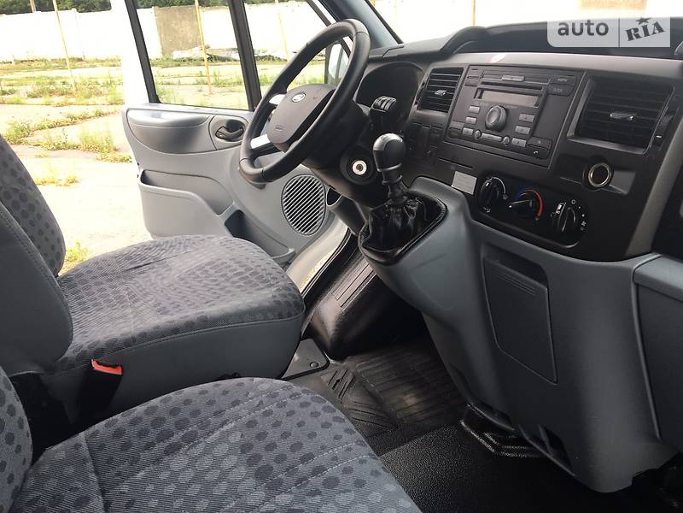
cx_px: 342
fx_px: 572
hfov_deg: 61.7
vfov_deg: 48.2
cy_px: 256
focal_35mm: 29
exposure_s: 1/100
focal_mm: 4.2
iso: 25
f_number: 2.2
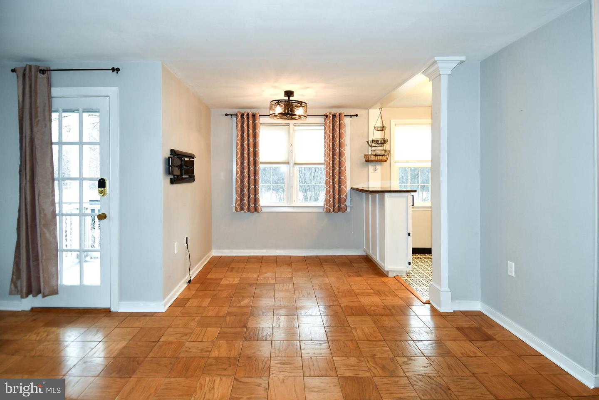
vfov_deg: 67.4
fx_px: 299
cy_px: 200
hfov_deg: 90.0
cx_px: 300
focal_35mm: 18
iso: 280
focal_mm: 12
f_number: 4
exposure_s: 1/60
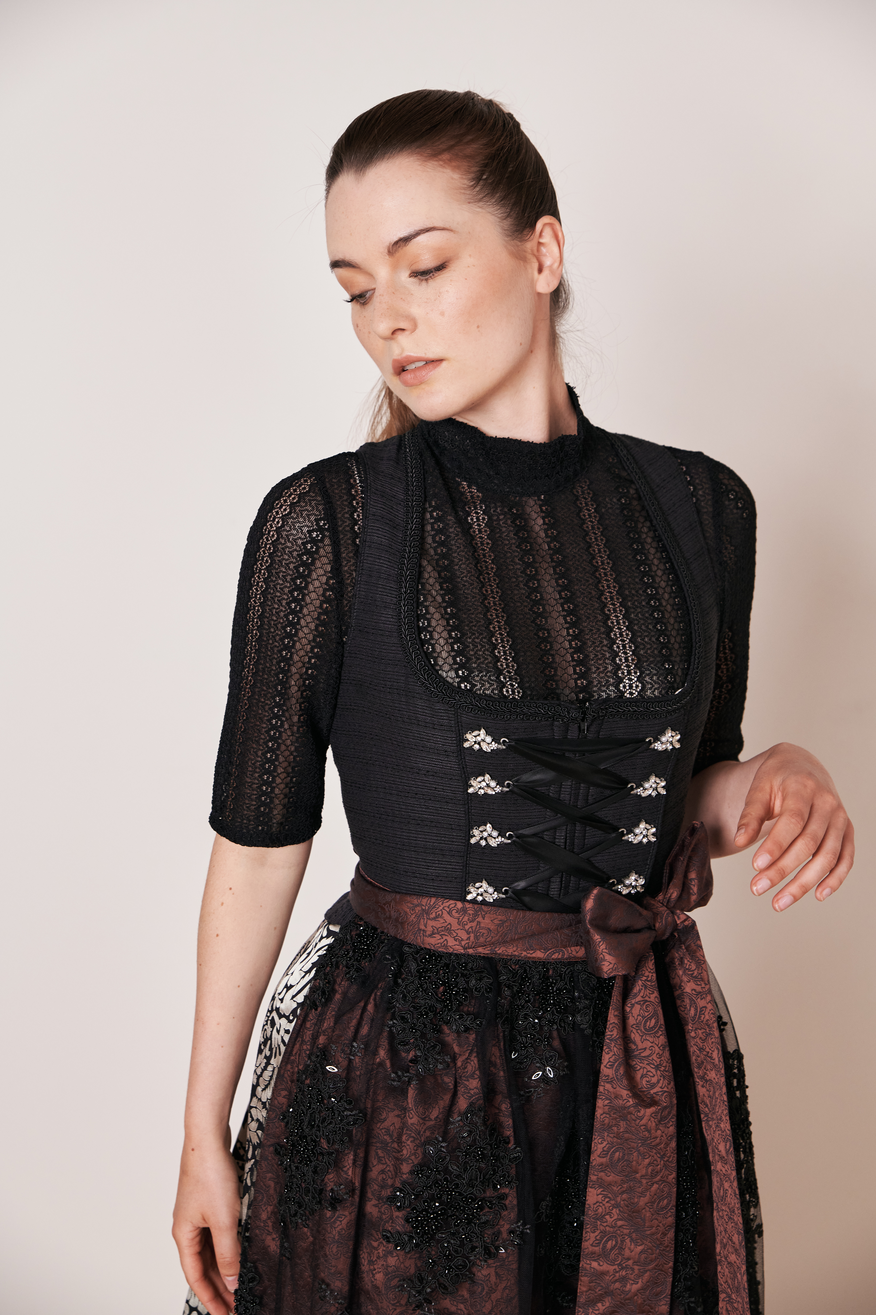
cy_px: 658
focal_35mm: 66
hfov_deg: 20.6
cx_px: 438
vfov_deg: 30.5
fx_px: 2409
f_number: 4.5
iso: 800
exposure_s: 1/160
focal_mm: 66
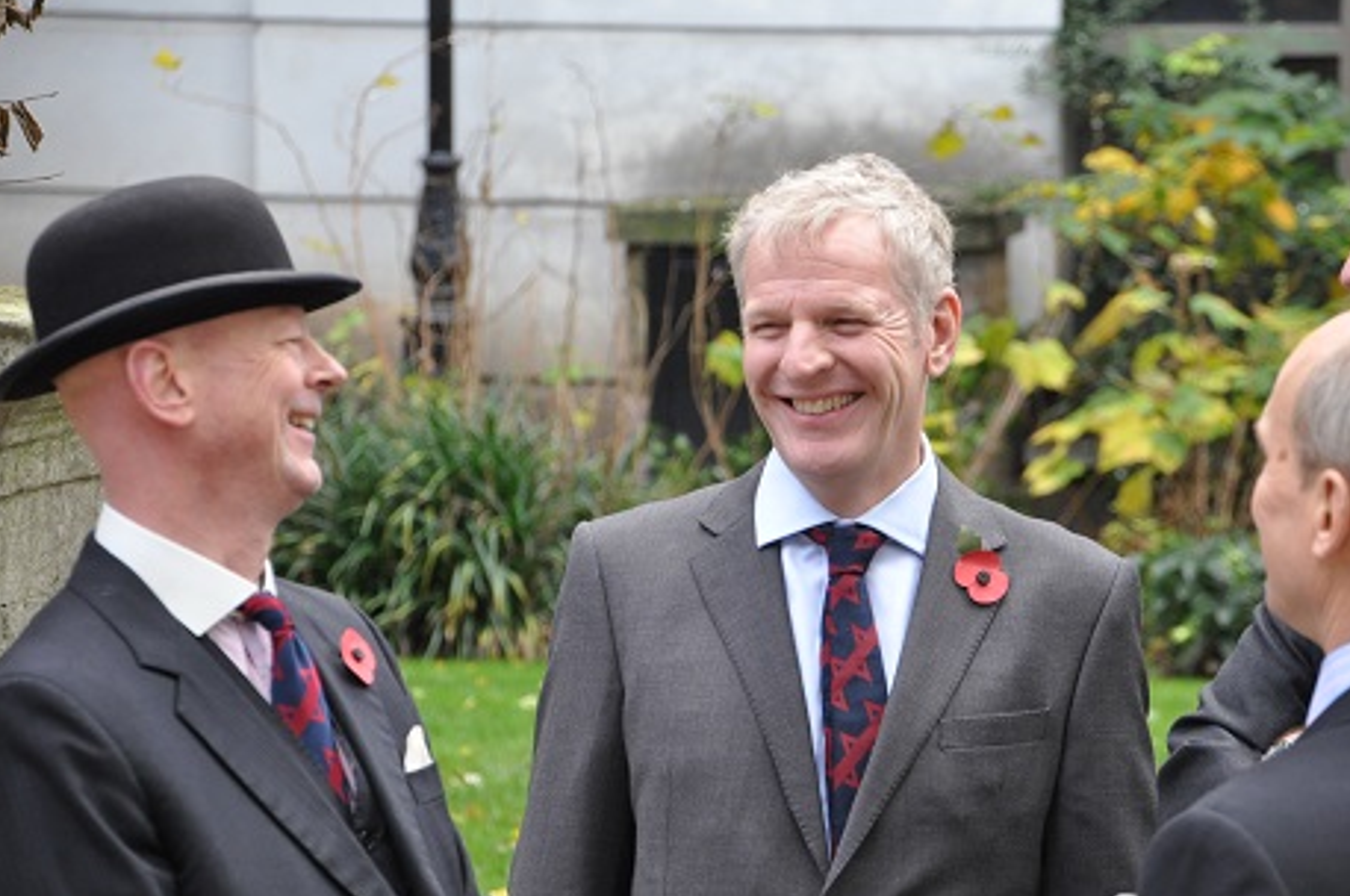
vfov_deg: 6.7
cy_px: 451
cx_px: 731
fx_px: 7660
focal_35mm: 205
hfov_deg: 10.1
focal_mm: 125
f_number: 6
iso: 800
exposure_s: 1/125
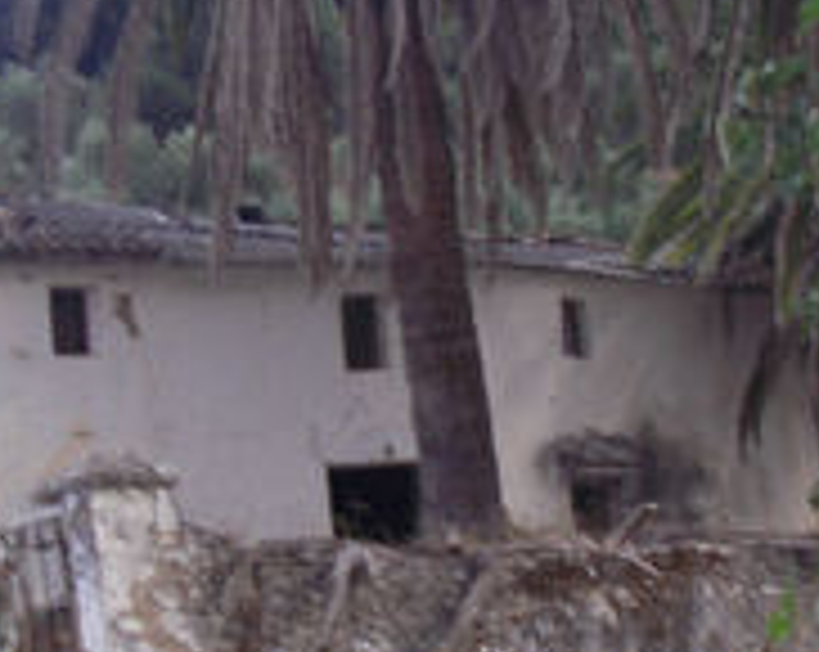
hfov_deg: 18.8
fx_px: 2468
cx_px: 306
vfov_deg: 15.0
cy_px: 411
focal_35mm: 102
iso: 64
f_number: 3.3
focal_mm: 6.3
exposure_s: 1/80
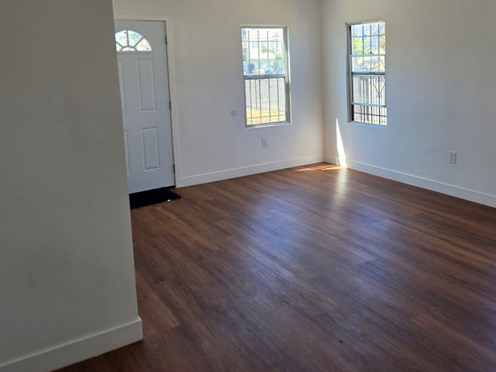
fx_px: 487
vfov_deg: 41.1
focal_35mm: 34
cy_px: 114
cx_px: 284
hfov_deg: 53.7
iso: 25
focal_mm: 5.4
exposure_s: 1/145
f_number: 1.8
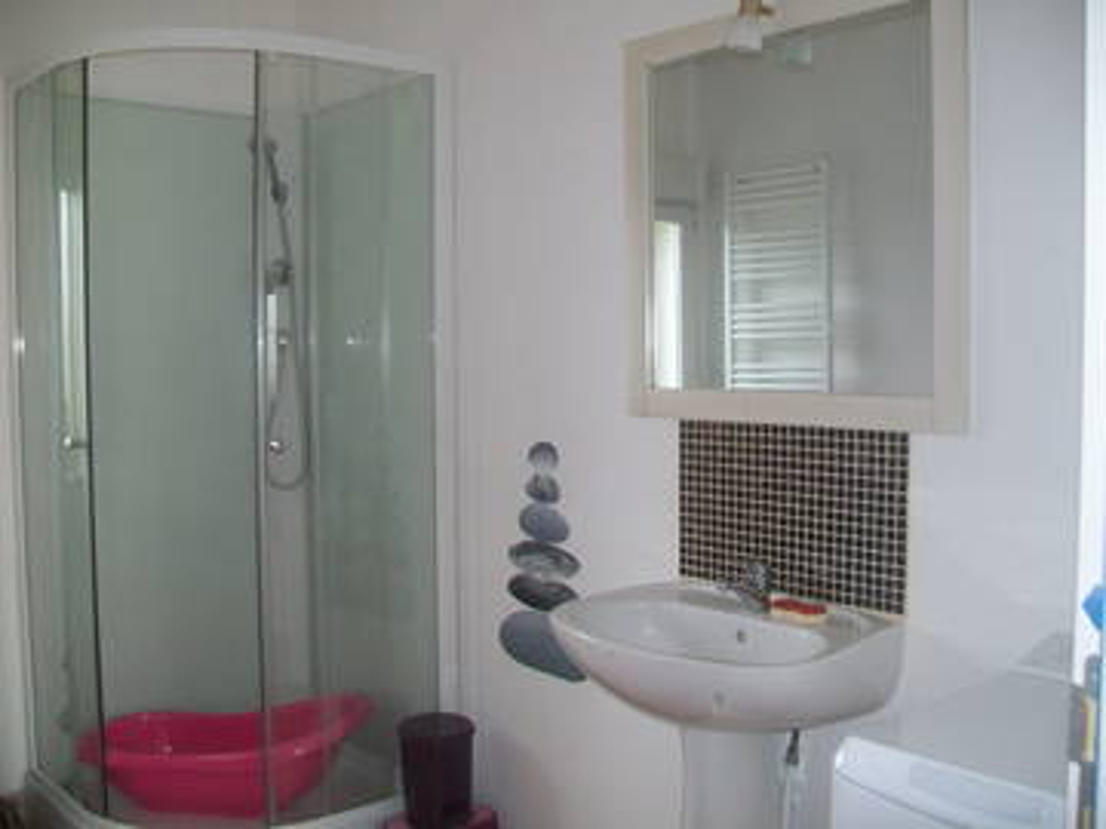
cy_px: 414
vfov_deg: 41.8
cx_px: 553
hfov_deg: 54.0
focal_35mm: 34
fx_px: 1086
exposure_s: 1/60
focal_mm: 6.1
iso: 160
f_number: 2.7
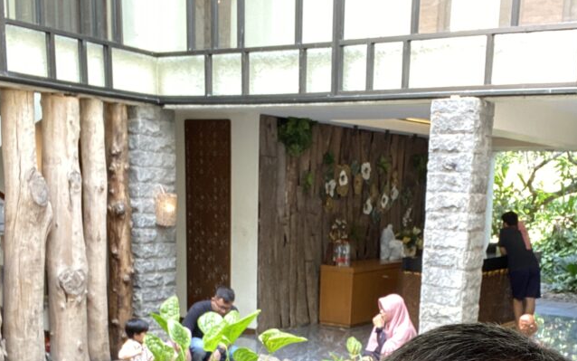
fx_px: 802
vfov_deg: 24.2
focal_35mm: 51
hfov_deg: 39.4
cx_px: 341
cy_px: 366
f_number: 2.2
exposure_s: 1/60
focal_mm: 2.71
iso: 160
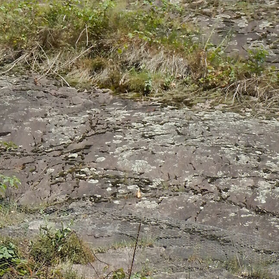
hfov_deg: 9.3
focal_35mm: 185
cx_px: -48
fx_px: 1687
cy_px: -217
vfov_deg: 9.1
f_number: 4.4
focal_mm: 10.1
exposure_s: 1/500
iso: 125
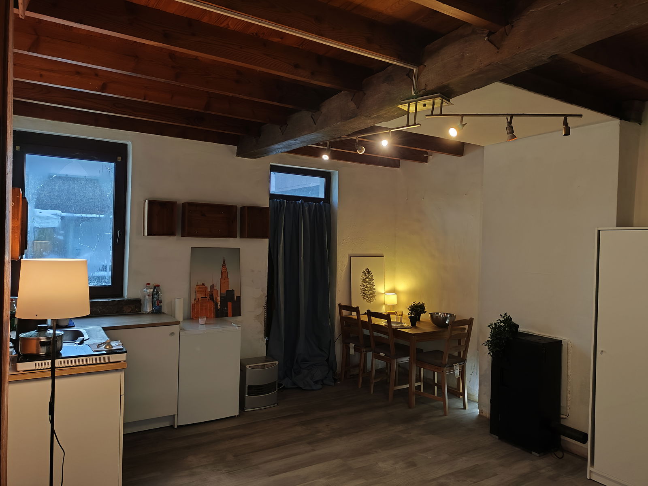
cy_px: 243
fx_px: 449
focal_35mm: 24
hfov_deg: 71.6
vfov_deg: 56.8
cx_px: 324
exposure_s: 1/50
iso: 703
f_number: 1.8
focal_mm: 4.68
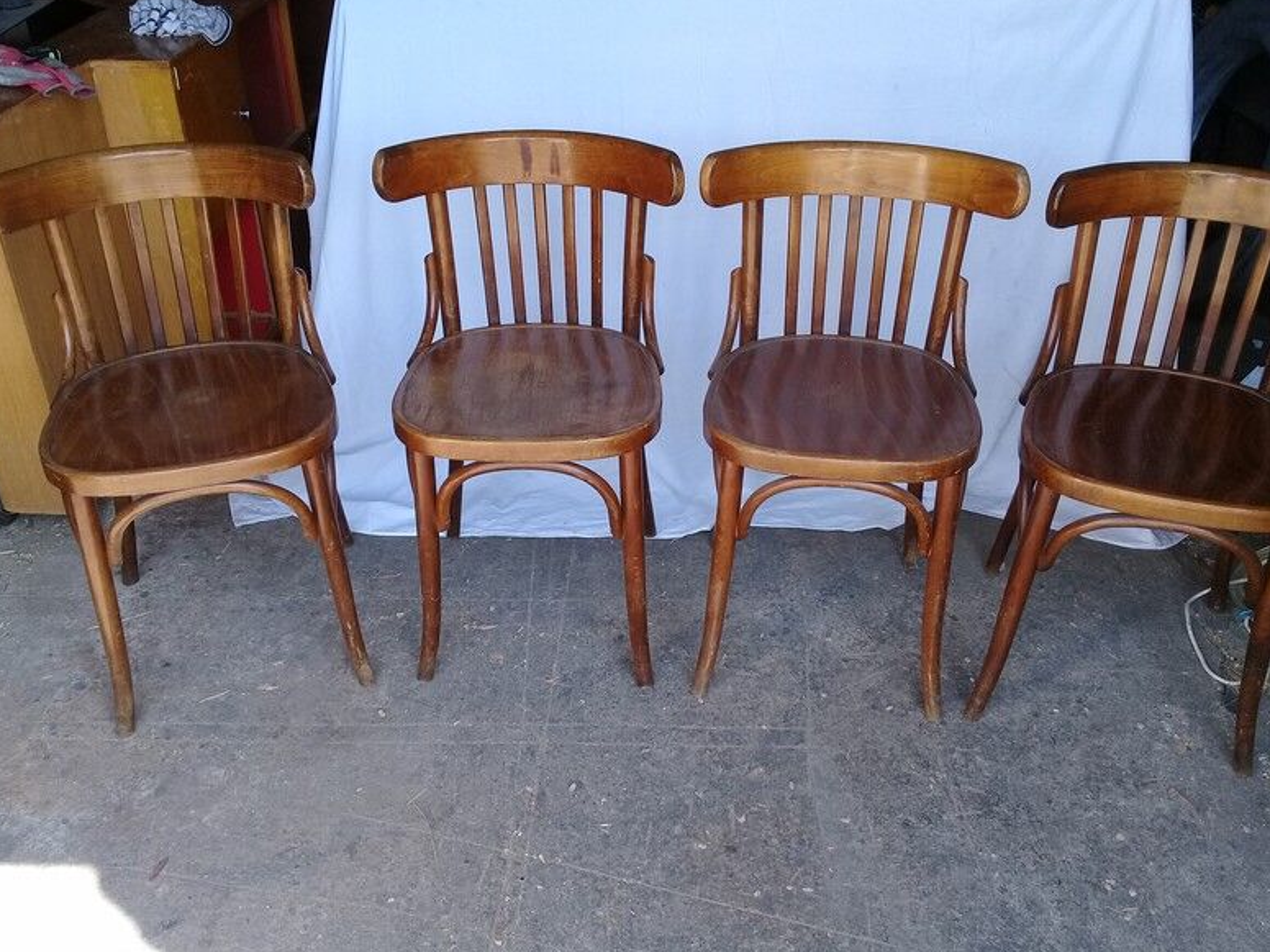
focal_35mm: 32
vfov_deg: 44.1
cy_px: 480
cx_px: 642
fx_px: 1174
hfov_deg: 56.8
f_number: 2.2
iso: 50
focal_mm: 3.3
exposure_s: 1/123
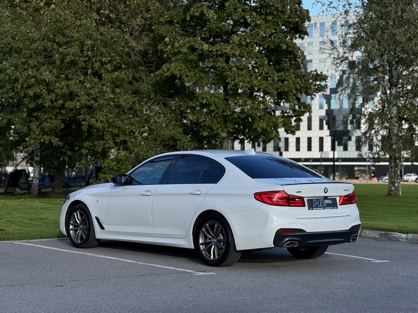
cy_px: 156
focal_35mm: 77
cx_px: 209
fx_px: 930
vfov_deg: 19.1
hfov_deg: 25.3
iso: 25
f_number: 2.8
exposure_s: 1/576
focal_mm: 9
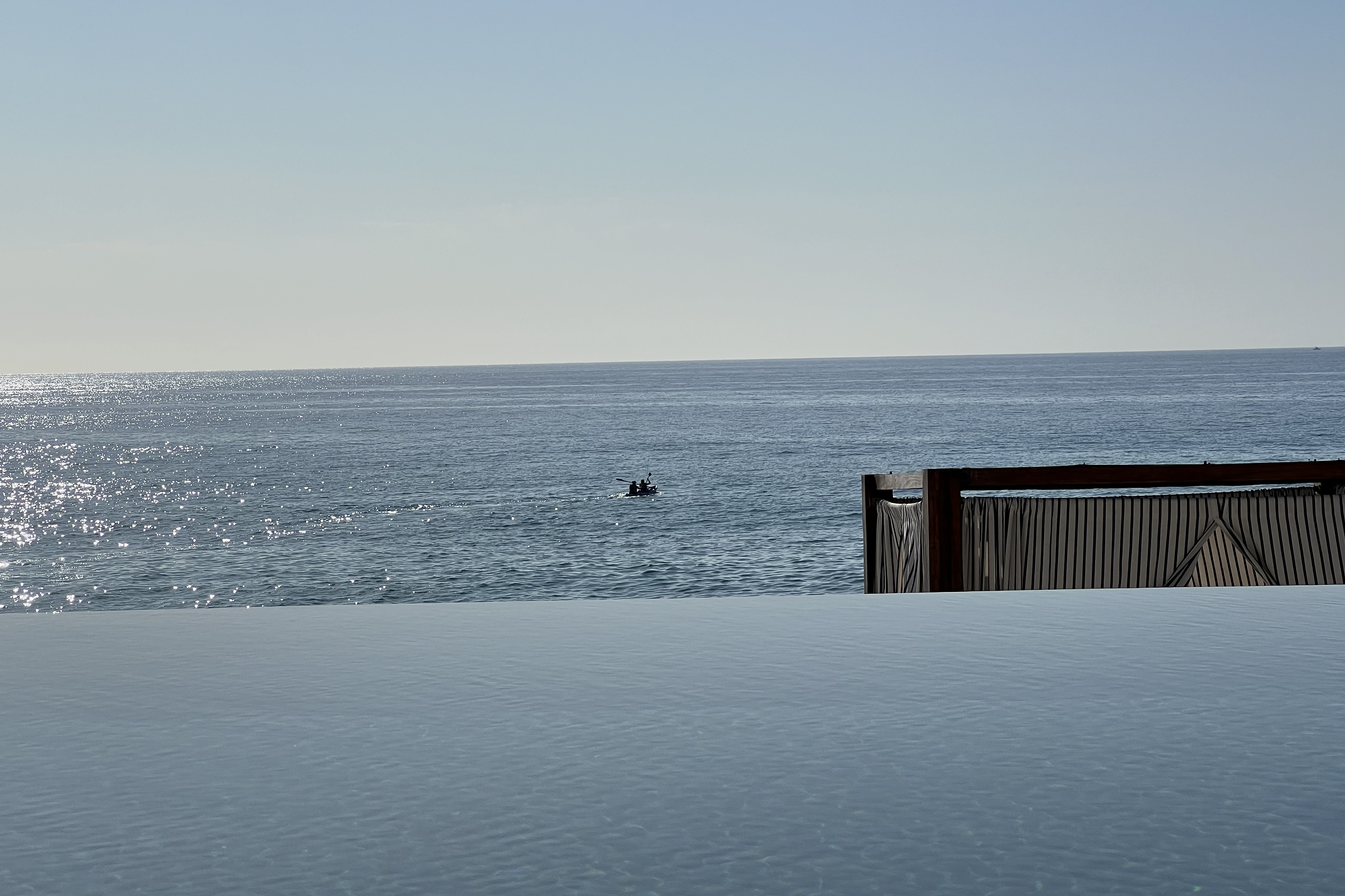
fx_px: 3026
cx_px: 675
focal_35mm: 81
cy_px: 462
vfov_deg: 16.9
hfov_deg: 25.1
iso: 25
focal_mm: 9
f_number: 2.8
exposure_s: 1/2801
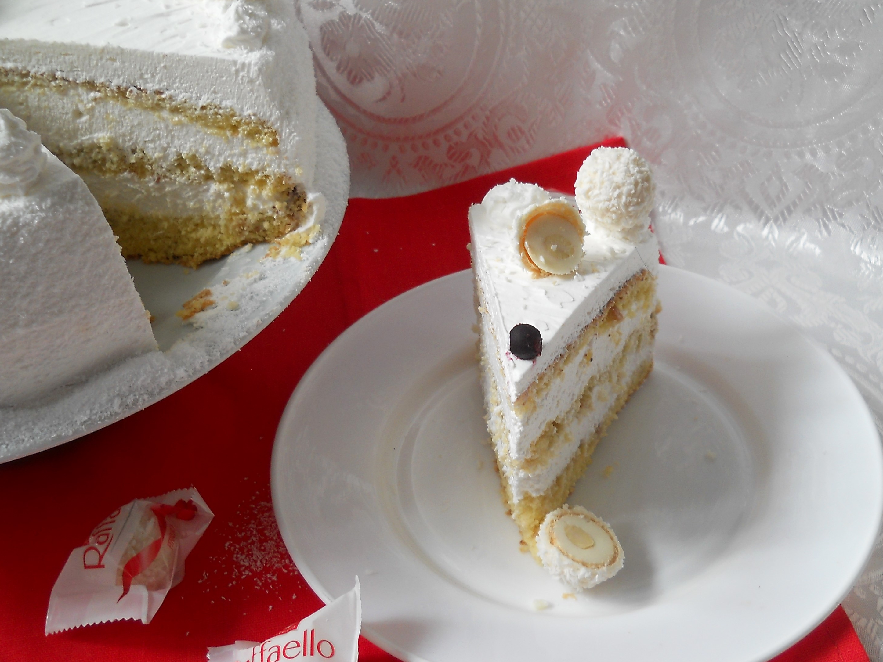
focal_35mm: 42
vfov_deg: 34.4
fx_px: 1071
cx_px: 431
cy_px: 334
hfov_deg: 44.8
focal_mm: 6.72
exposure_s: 1/30
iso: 100
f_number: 3.1
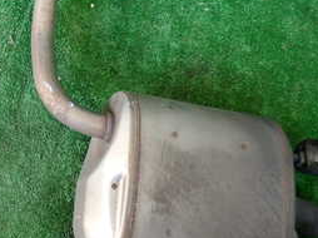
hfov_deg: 25.9
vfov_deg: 20.6
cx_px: -4
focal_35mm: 71
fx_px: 652
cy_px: 83
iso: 200
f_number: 2.3
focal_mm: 5.4
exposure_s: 1/50
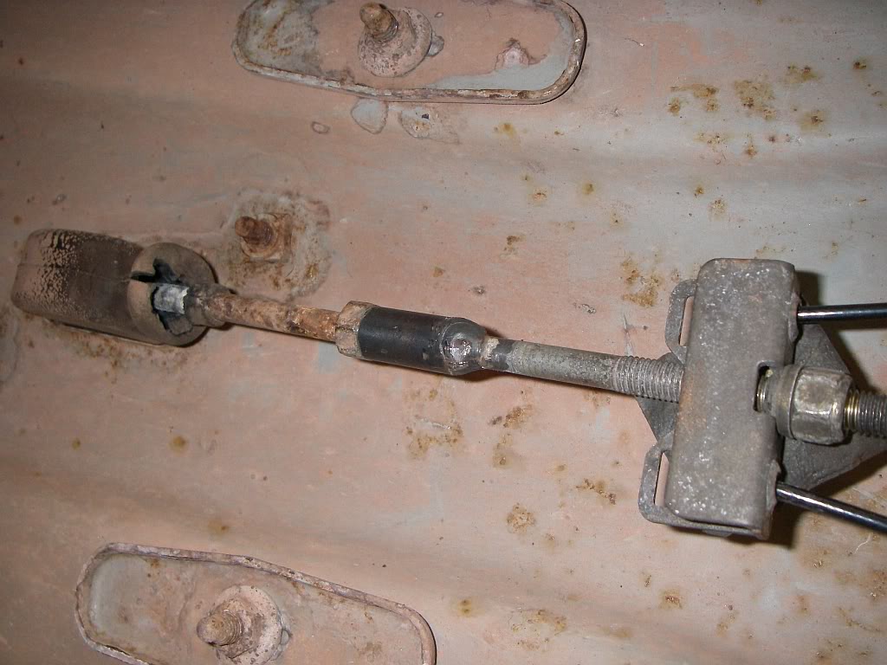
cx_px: 444
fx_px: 974
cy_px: 332
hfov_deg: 49.0
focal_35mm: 38
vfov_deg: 37.7
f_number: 3.3
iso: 200
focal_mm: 6.3
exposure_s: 1/40
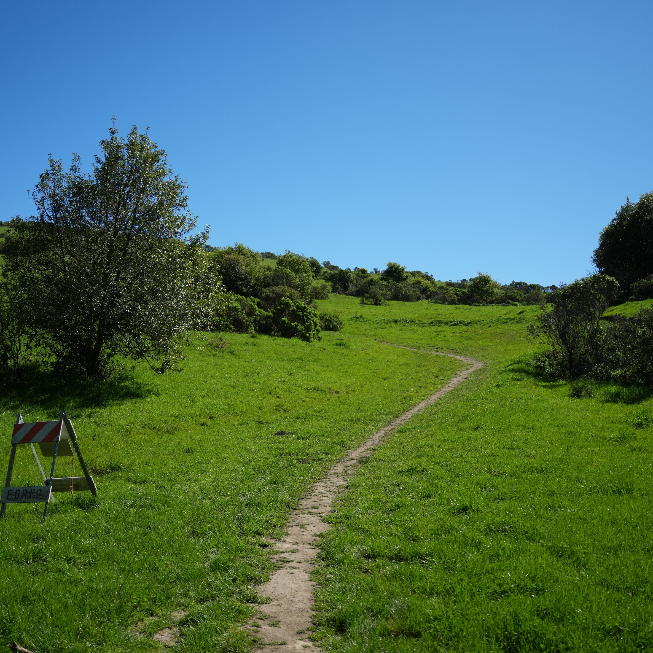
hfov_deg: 45.8
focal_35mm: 36
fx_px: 768
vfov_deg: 46.0
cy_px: 329
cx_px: 263
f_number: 4
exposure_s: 1/2000
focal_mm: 28
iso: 200
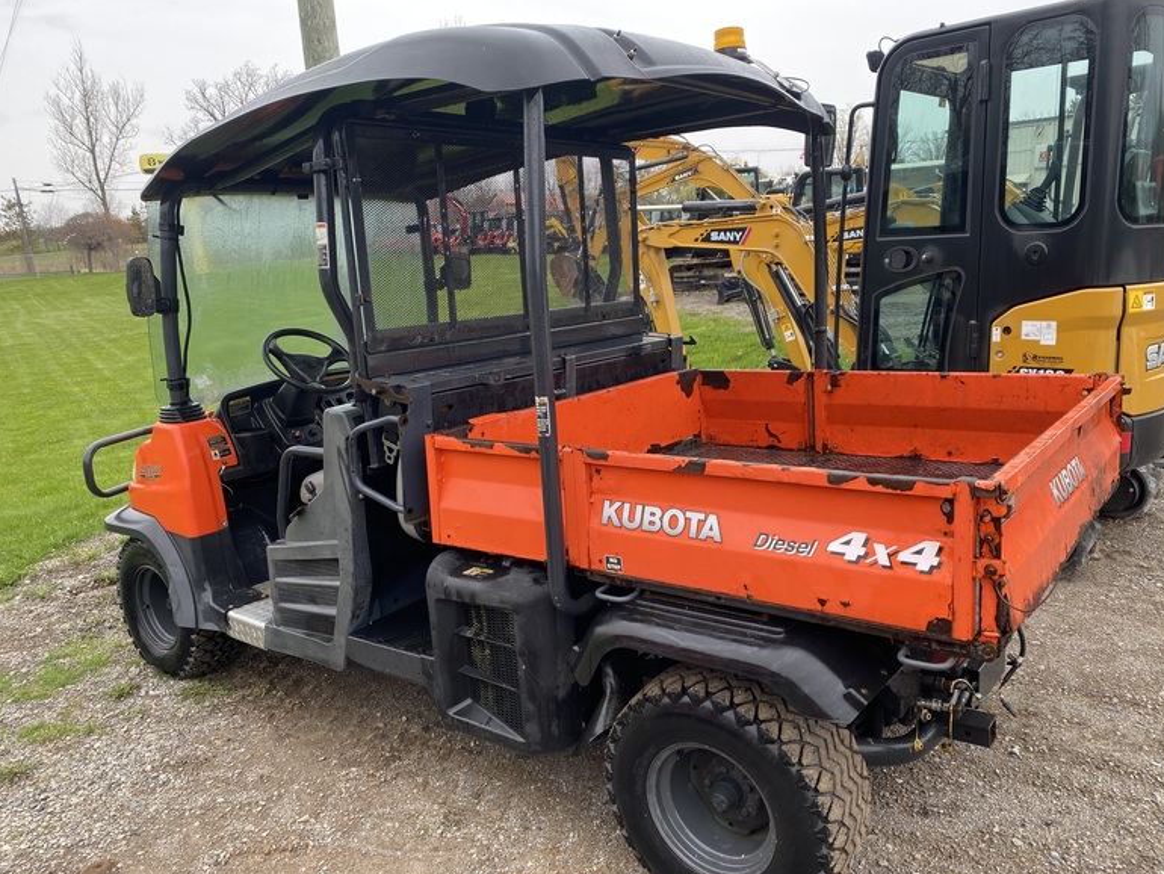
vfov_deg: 51.4
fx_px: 908
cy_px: 448
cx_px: 602
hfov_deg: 65.3
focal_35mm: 27
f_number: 1.8
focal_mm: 4.25
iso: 32
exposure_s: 1/122
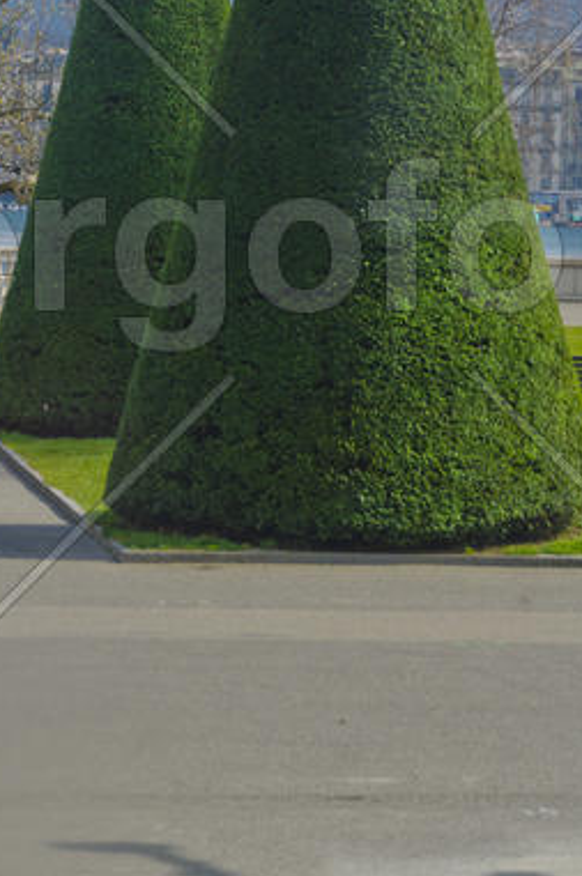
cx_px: 353
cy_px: 255
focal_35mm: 160
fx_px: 3890
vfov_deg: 12.8
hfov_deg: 8.6
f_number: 5
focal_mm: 70
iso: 100
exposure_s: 1/125
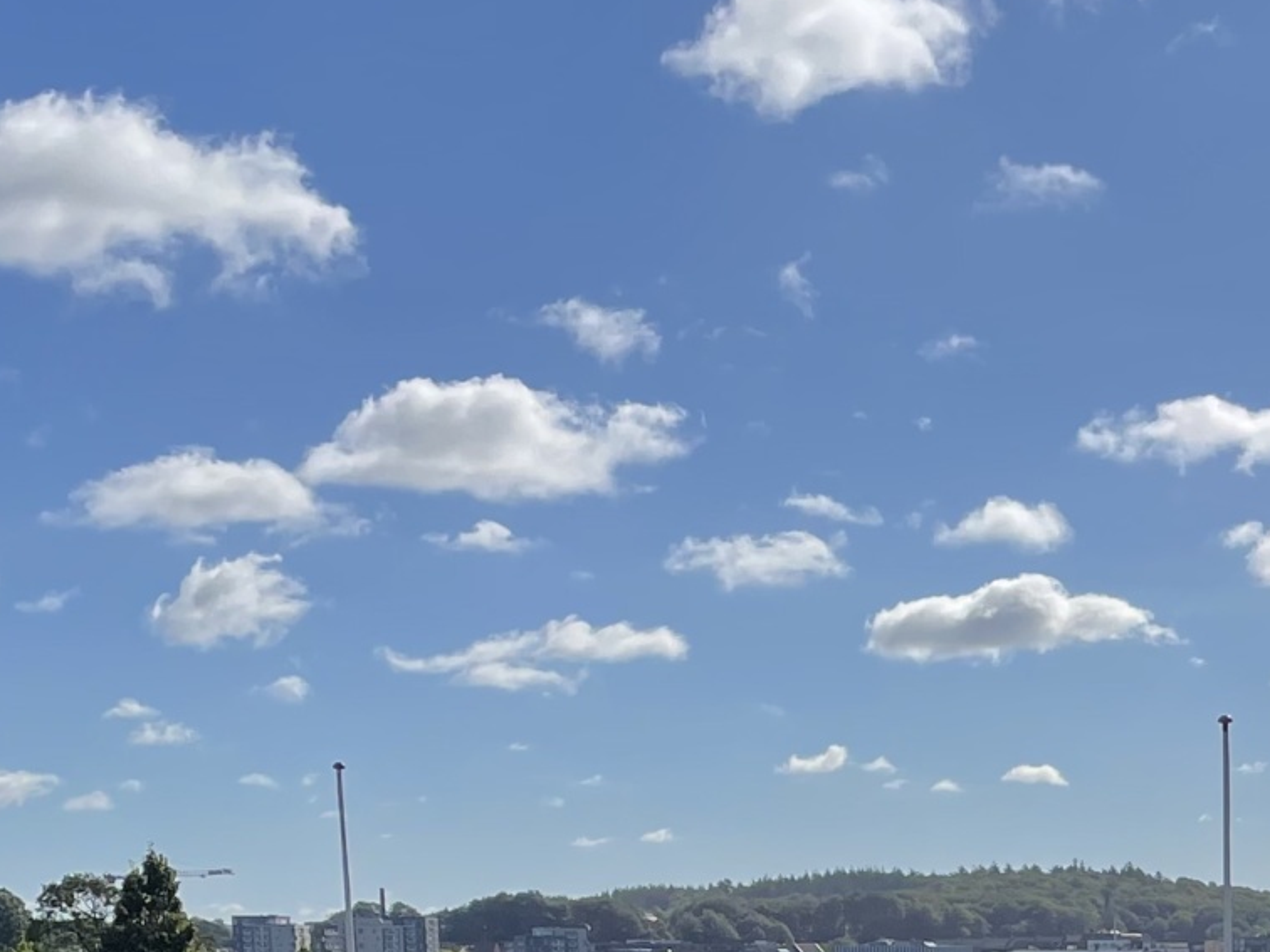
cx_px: 1315
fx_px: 3229
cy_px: 1543
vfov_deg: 15.2
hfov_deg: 21.4
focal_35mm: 88
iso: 32
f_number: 1.6
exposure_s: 1/5556
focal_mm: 4.2
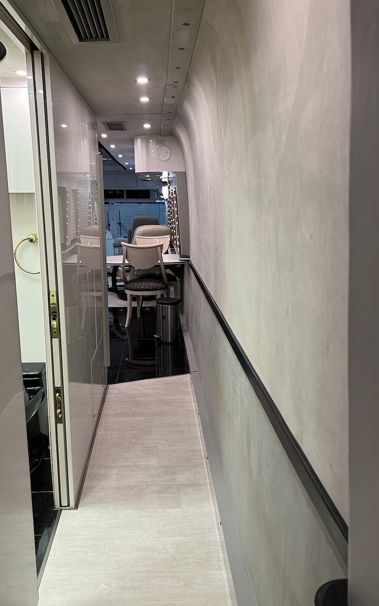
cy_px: 305
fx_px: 479
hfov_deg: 43.1
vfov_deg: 64.6
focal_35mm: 29
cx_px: 174
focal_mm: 5.7
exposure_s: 1/60
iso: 80
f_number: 1.5
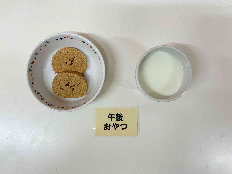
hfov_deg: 61.7
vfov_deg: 48.2
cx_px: 116
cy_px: 87
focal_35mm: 29
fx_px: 194
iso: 50
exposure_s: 1/60
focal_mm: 3
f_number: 1.8
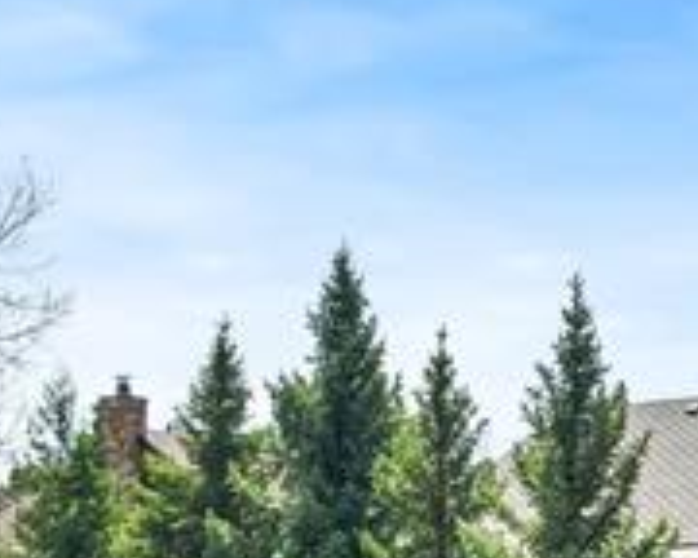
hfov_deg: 22.9
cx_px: 496
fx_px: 1715
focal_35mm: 83
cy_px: 678
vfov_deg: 17.6
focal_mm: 12.29
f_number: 10
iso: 110
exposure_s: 1/100
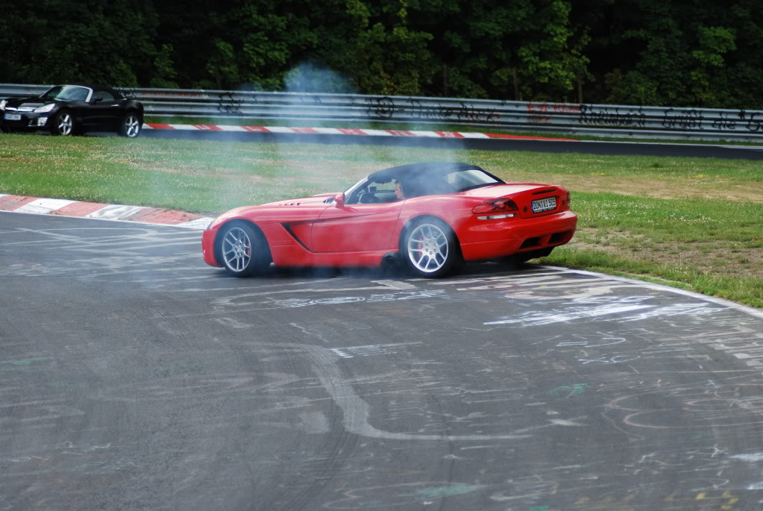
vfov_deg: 5.9
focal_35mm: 232
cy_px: 256
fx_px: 4934
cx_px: 382
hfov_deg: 8.8
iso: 280
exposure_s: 1/500
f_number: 4.5
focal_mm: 155
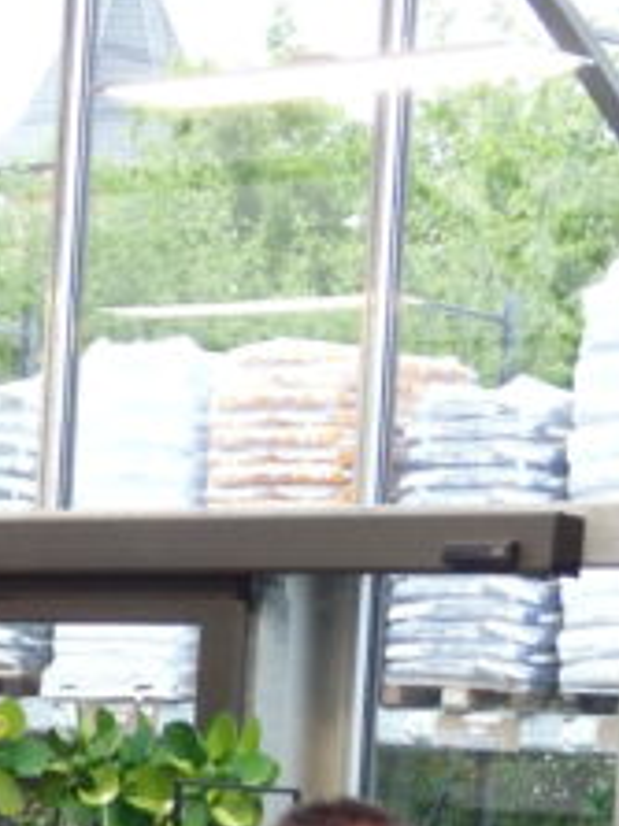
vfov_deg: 10.4
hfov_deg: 7.8
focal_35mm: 189
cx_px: 43
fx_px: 4511
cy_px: 835
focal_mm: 15.8
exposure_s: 1/50
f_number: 4.8
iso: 1250
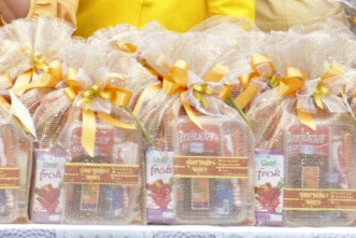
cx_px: -458
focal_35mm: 166
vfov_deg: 8.2
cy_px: -46
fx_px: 1642
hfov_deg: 10.8
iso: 1600
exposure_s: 1/200
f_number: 4.5
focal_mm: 34
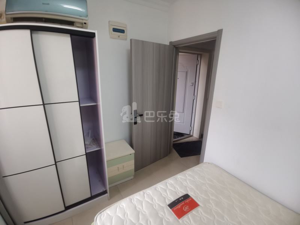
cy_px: 112
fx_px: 147
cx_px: 150
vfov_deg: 74.7
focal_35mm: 17
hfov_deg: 91.0
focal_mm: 2.26
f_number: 2.2
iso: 250
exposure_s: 1/50
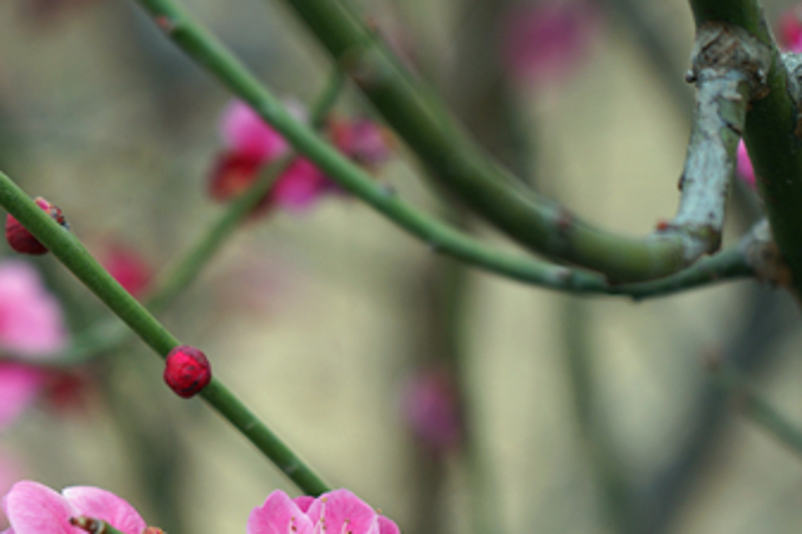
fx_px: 2716
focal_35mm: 122
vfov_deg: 11.1
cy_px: 494
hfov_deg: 16.6
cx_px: 88
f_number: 5
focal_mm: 55
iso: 125
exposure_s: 1/160
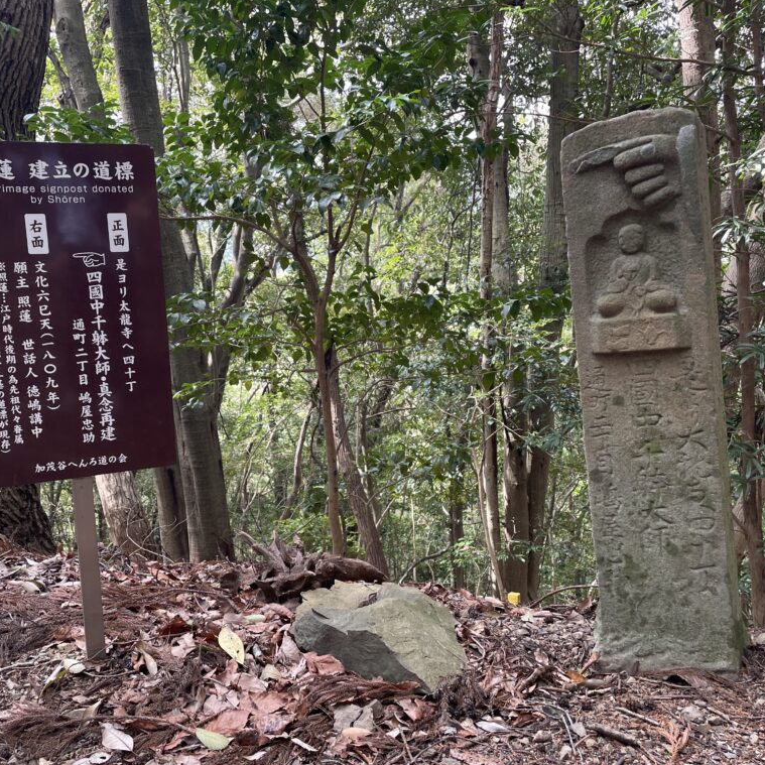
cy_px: 381
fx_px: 775
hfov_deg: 52.4
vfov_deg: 52.5
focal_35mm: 31
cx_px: 335
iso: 50
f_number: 1.6
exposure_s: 1/121
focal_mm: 4.2
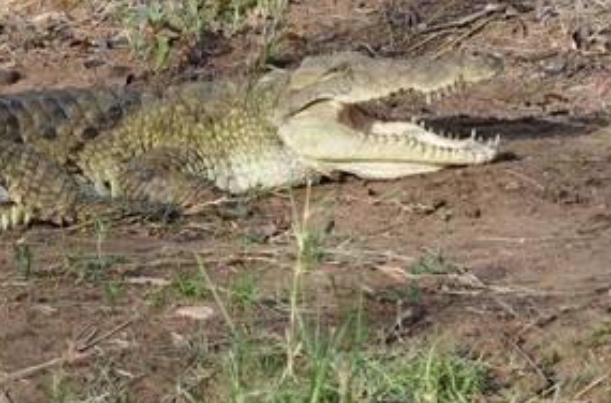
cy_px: 254
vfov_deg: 1.5
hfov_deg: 2.3
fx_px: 14971
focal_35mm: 885
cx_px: -47
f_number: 5.3
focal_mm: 240
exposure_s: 1/500
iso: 250
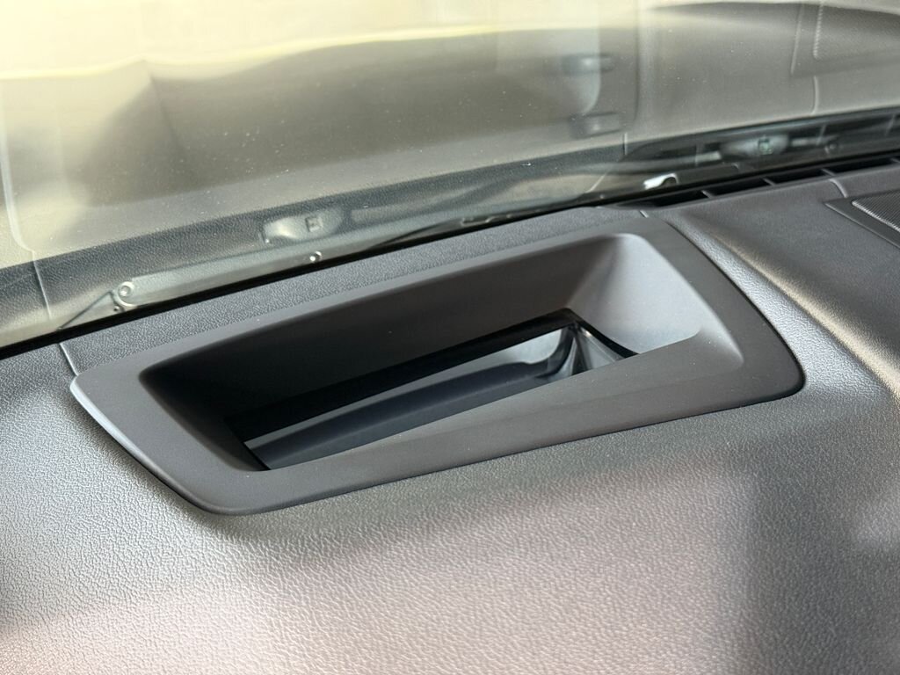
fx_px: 1248
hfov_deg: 39.7
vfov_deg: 30.3
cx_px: 450
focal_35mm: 48
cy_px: 338
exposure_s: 1/49
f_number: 1.78
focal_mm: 6.76
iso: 250
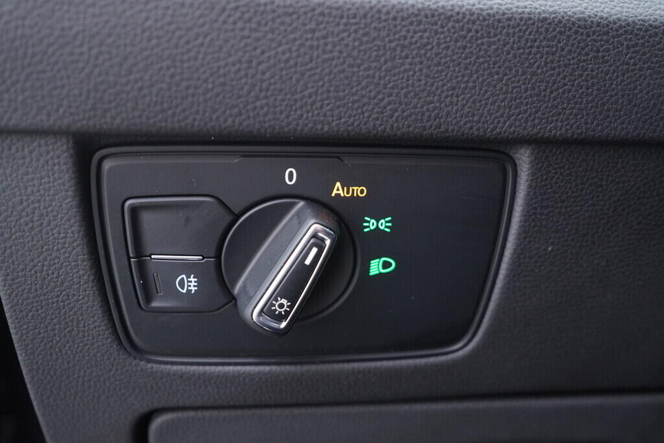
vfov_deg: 36.9
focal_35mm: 36
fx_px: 664
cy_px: 222
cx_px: 332
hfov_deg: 53.1
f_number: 2.8
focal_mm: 24
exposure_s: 1/40
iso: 640
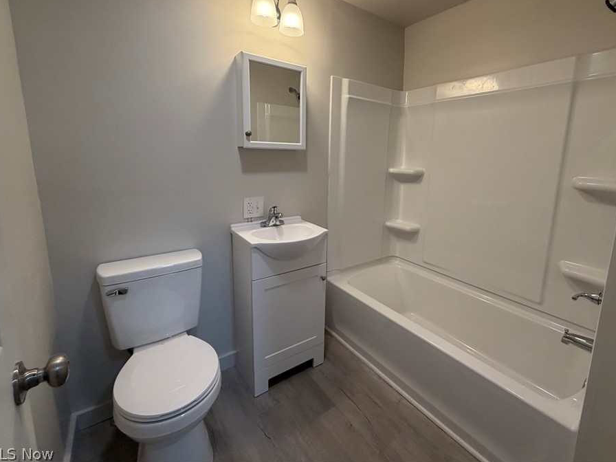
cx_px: 334
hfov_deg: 94.3
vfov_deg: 77.7
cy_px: 201
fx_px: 285
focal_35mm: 16
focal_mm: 2.22
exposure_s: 1/120
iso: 160
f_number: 2.2
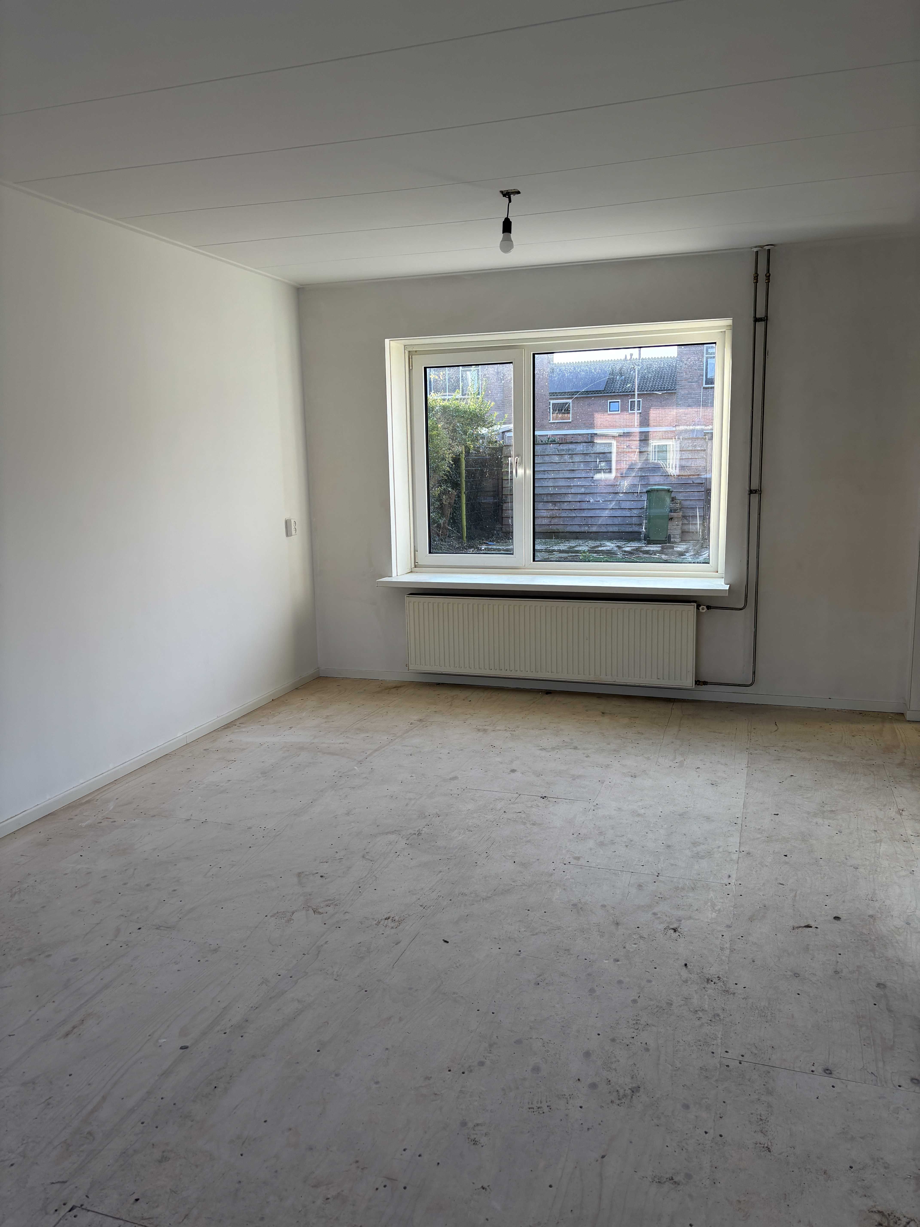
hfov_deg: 53.1
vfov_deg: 67.3
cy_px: 614
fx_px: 921
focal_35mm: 26
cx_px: 460
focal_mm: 5.96
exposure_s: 1/199
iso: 50
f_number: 1.6
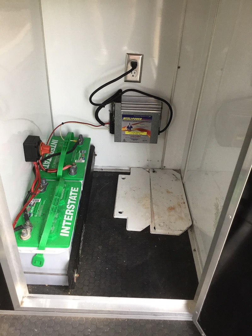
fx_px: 301
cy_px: 168
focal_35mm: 31
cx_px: 126
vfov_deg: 58.4
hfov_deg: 45.4
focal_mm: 3.3
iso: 25
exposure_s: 1/40
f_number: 2.4
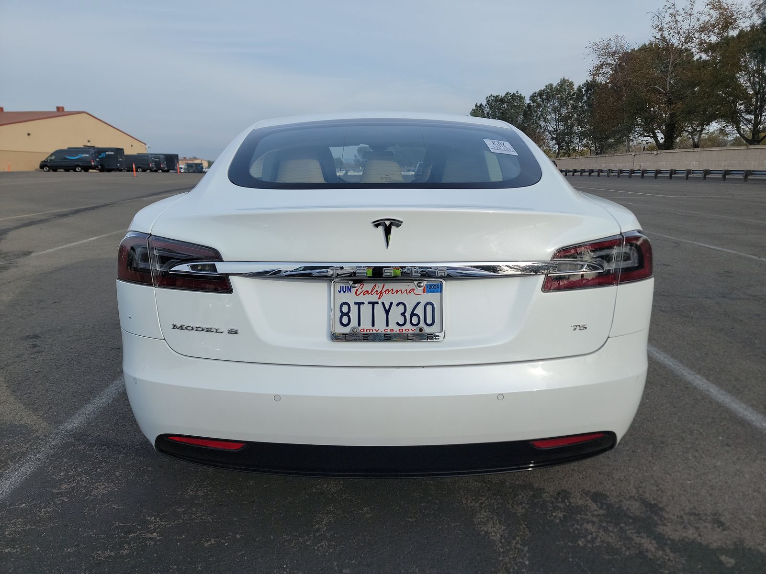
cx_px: 383
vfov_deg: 56.8
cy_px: 287
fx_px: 531
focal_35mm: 24
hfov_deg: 71.6
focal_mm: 6.7
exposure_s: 1/617
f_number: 1.8
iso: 50
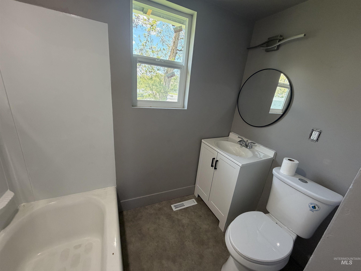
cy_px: 136
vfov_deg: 85.7
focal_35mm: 14
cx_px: 180
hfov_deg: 102.1
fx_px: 146
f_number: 2.2
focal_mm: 2.22
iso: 200
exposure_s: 1/120
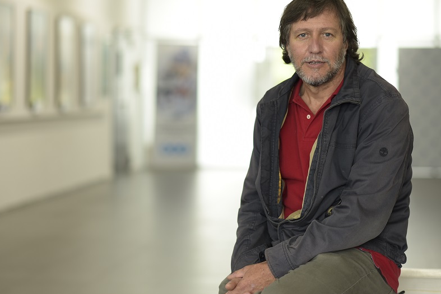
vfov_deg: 12.7
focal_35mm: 108
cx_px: 236
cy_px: 139
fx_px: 1323
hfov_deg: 18.9
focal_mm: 85
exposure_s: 1/160
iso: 160
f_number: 2.2
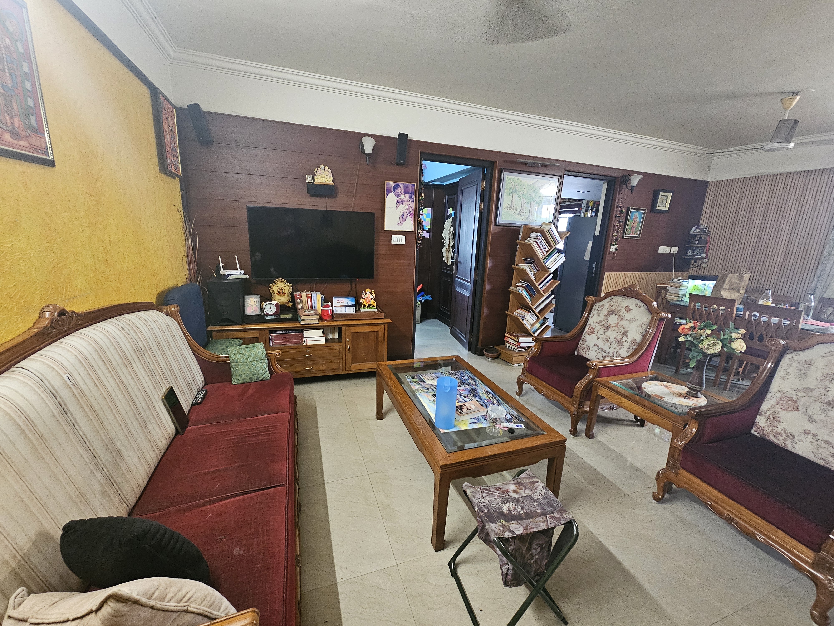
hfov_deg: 106.2
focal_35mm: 13
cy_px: 313
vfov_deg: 89.9
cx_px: 417
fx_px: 313
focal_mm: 2.2
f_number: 2.2
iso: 800
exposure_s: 1/33
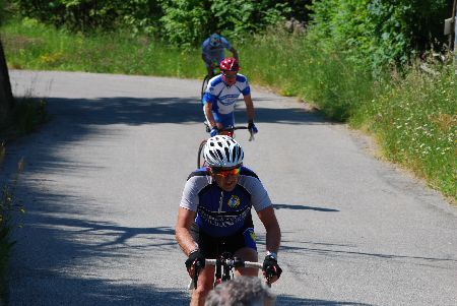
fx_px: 2859
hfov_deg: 9.1
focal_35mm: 225
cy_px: 153
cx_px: 228
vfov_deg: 6.1
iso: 100
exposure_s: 1/125
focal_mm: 150
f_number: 10
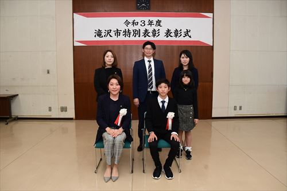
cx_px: 144
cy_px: 96
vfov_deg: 47.9
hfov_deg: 67.4
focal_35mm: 27
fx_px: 215
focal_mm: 18
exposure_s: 1/100
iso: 800
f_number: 7.1
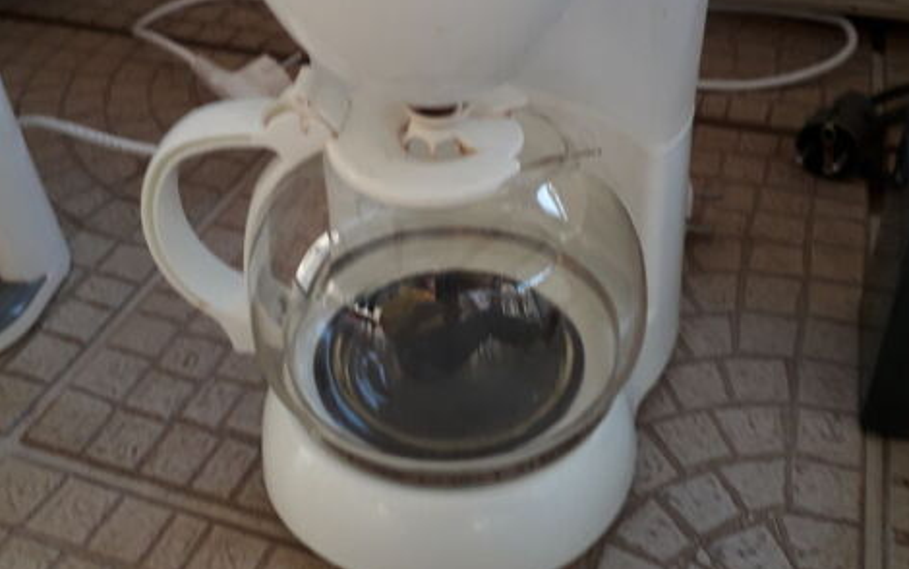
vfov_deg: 32.2
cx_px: 462
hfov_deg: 50.4
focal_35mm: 39
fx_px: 966
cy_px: 147
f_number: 1.9
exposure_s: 1/50
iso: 64
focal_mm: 3.6
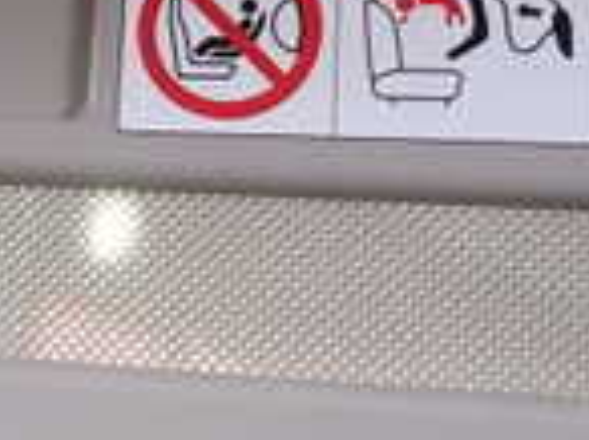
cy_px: 40
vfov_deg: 14.2
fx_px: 1750
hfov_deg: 18.6
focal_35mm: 103
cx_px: 4
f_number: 2
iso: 200
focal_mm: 4.5
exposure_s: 1/40
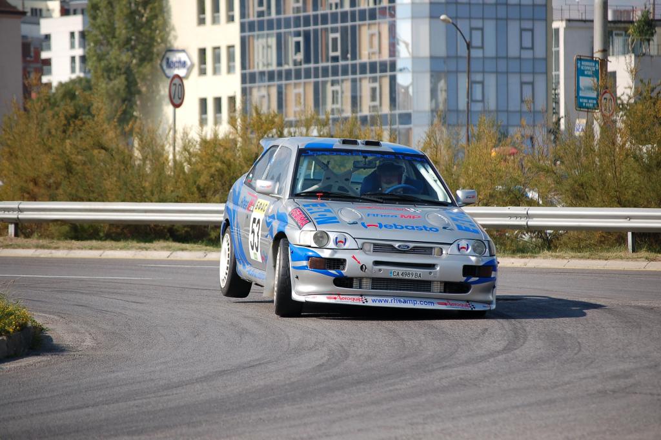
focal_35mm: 180
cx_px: 330
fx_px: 3302
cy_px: 220
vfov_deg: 7.6
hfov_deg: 11.4
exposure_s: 1/1000
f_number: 4.8
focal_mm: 120
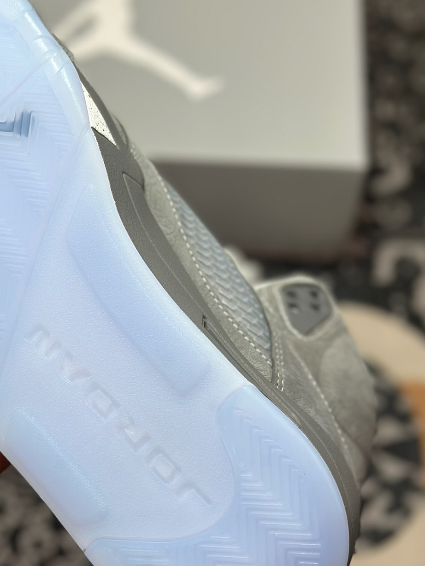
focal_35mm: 80
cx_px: 102
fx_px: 1309
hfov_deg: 18.3
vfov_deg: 24.4
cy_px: 272
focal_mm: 6.86
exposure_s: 1/1199
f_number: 1.78
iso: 80
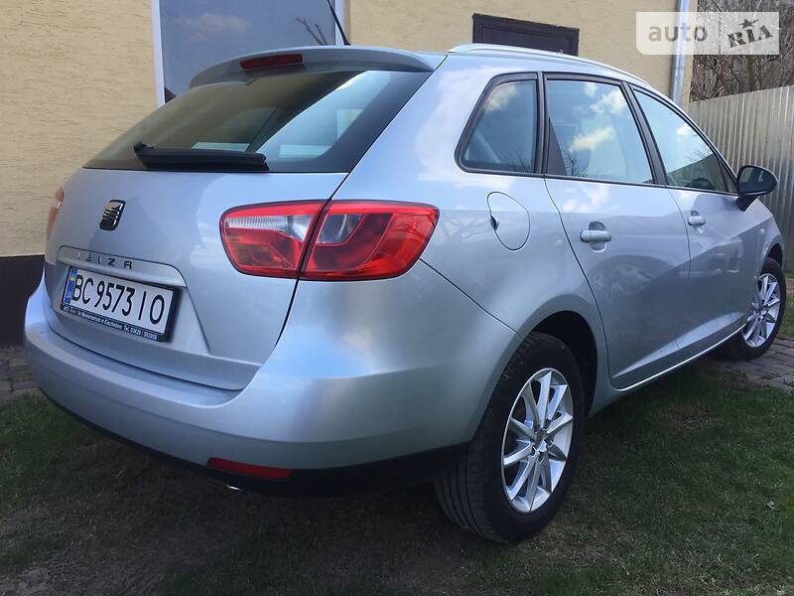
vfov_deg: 48.2
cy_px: 298
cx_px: 397
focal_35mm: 29
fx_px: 665
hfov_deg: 61.7
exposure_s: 1/549
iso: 32
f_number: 2.2
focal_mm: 4.2
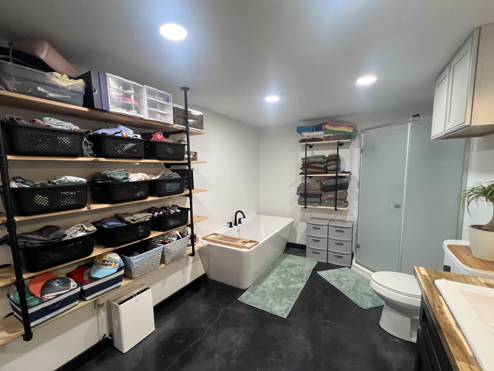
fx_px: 200
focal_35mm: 14
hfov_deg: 102.1
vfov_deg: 85.6
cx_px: 241
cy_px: 194
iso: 250
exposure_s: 1/120
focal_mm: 1.57
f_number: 1.8
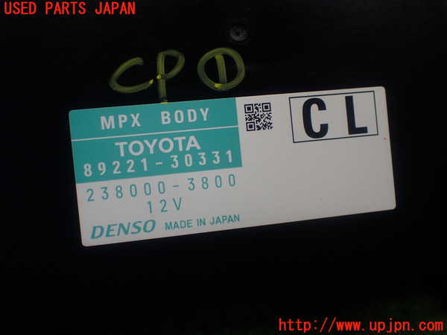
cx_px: 224
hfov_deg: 60.0
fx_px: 387
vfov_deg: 46.8
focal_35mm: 30
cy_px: 168
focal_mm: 5.4
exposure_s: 1/125
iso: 160
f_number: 2.3
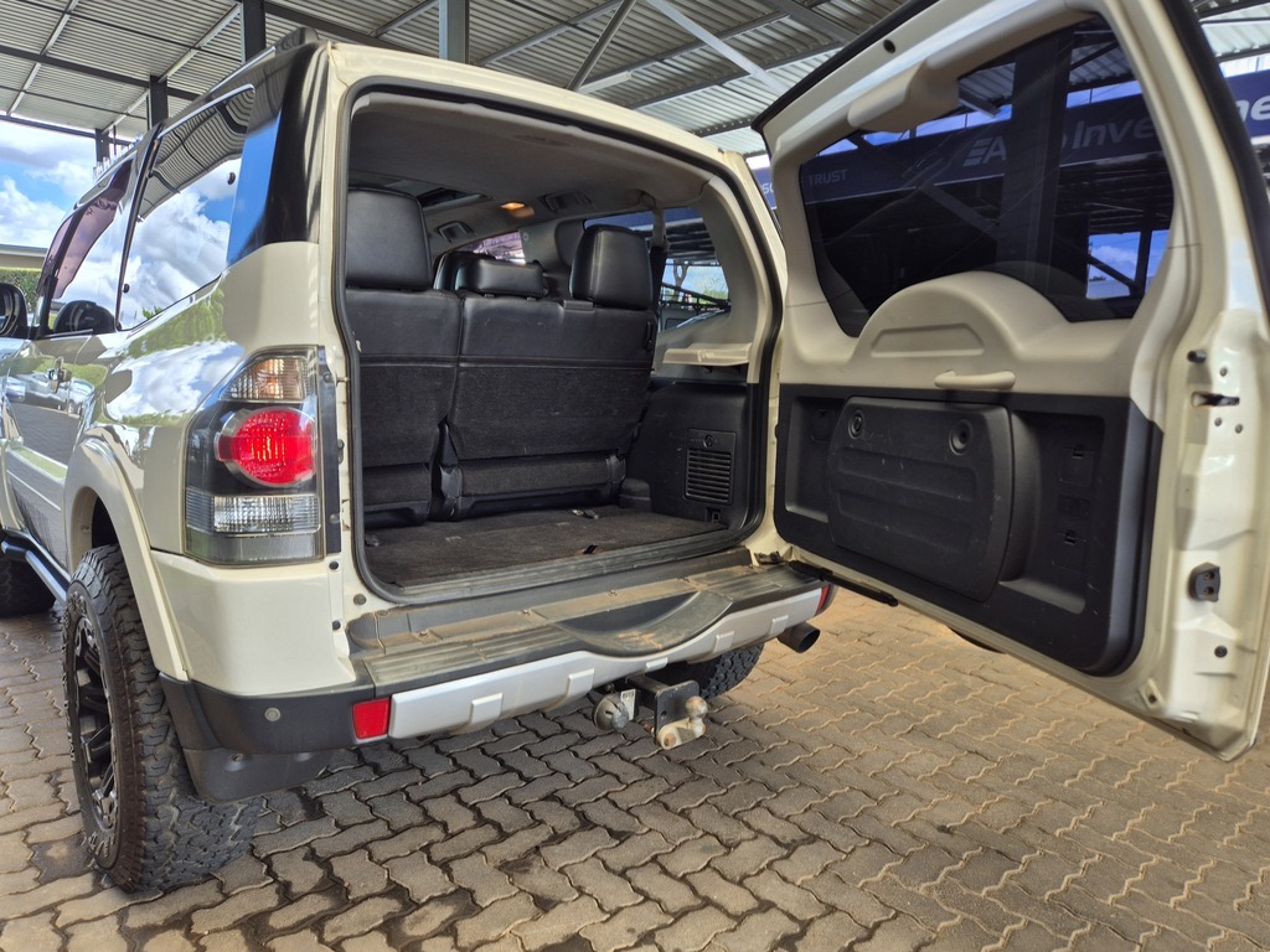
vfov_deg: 58.9
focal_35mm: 23
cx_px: 635
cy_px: 476
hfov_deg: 73.9
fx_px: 844
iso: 25
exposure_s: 1/161
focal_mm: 5.4
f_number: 1.8
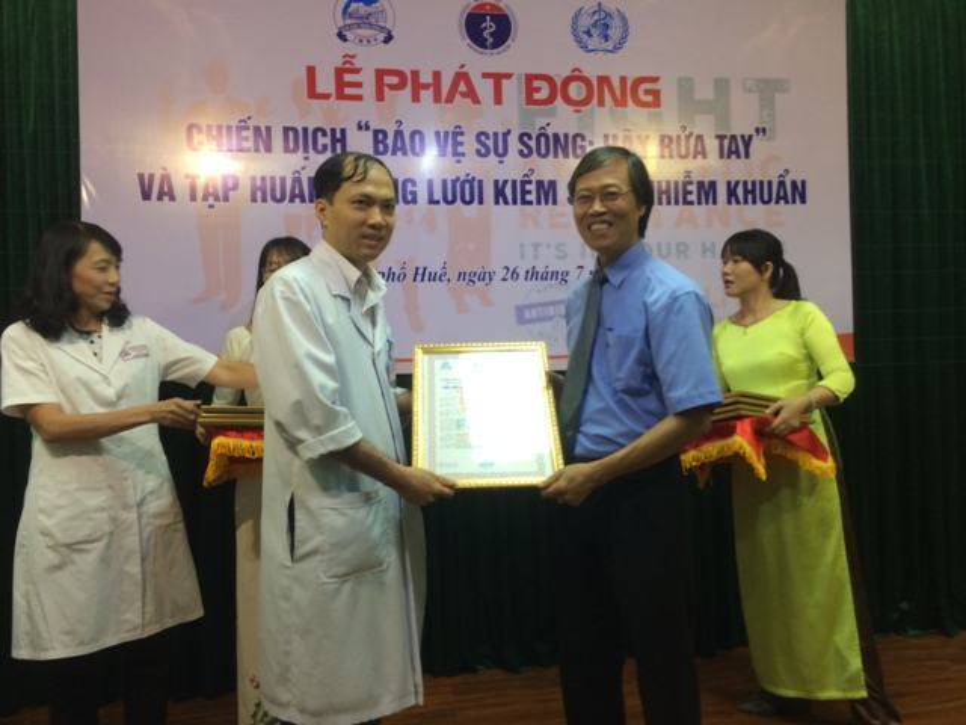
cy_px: 362
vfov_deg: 48.2
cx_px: 483
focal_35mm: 29
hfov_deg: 61.7
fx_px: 809
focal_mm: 4.15
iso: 100
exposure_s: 1/33
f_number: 2.2
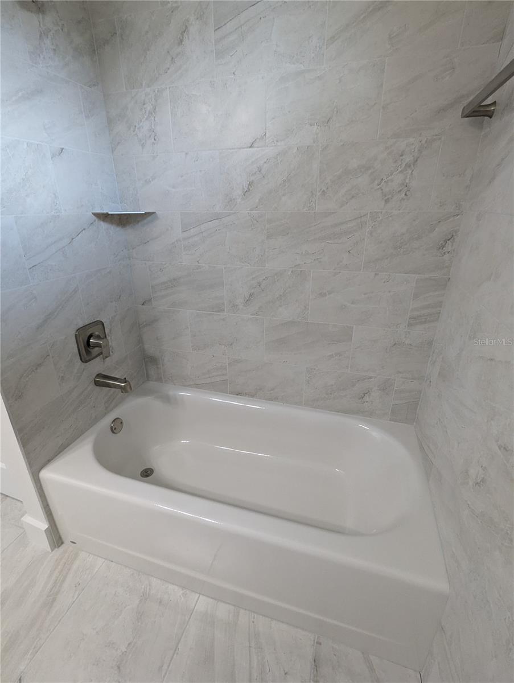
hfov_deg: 78.2
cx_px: 257
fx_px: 316
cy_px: 342
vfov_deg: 94.4
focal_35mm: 16
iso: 144
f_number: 2.2
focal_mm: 2.35
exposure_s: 1/40
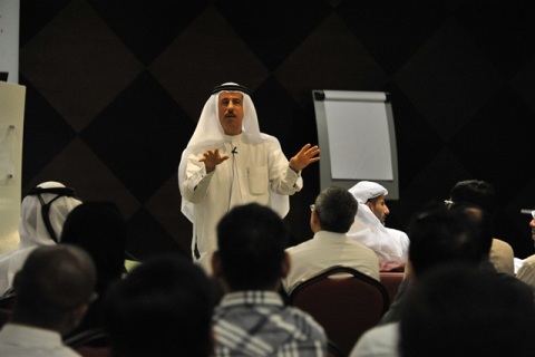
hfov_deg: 14.2
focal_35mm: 145
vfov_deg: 9.5
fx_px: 2155
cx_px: 268
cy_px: 178
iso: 3200
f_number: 5.6
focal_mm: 145
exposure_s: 1/100
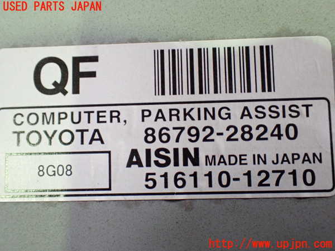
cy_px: 126
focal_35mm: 36
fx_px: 348
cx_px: 168
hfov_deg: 51.4
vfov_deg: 39.7
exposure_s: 1/80
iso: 800
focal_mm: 6.37
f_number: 2.5
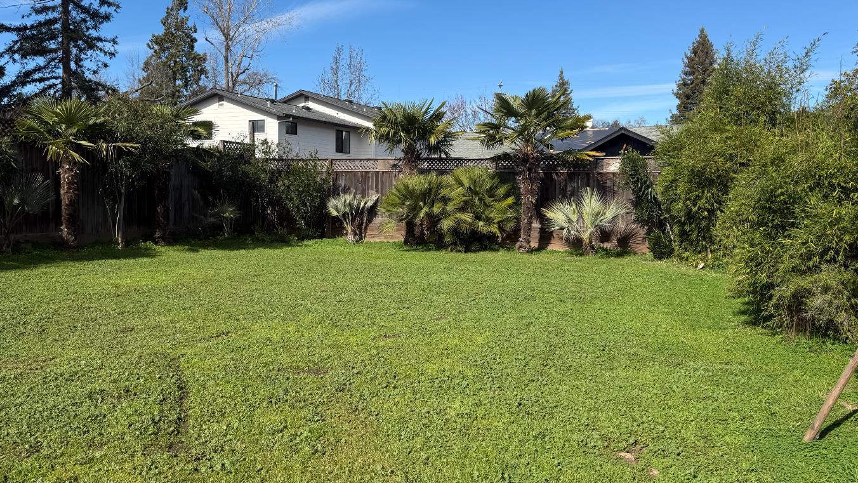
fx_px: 660
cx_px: 425
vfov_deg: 40.0
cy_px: 193
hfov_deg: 66.1
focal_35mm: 29
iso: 80
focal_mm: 6.76
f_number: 1.78
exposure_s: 1/3759
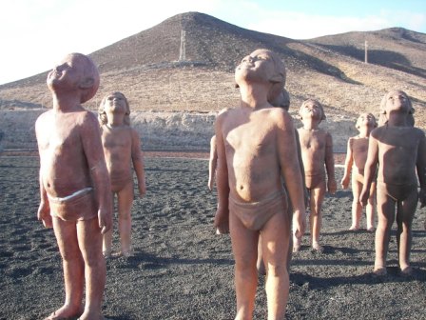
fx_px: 443
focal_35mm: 36
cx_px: 213
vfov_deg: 39.7
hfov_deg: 51.4
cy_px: 160
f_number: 2.8
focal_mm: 6
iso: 50
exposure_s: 1/160
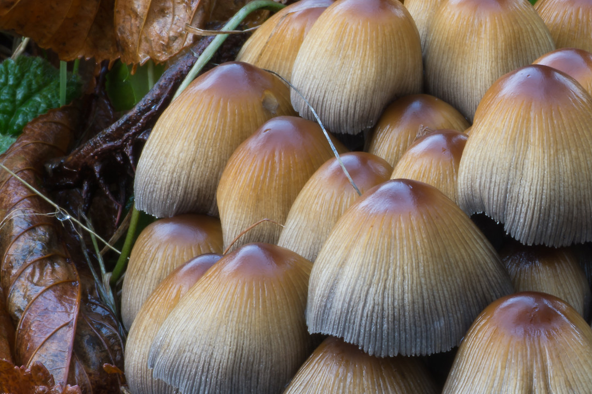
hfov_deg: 7.0
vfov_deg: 4.7
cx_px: 636
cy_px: 225
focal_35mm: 295
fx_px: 4851
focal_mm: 90
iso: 100
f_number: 36
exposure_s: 4
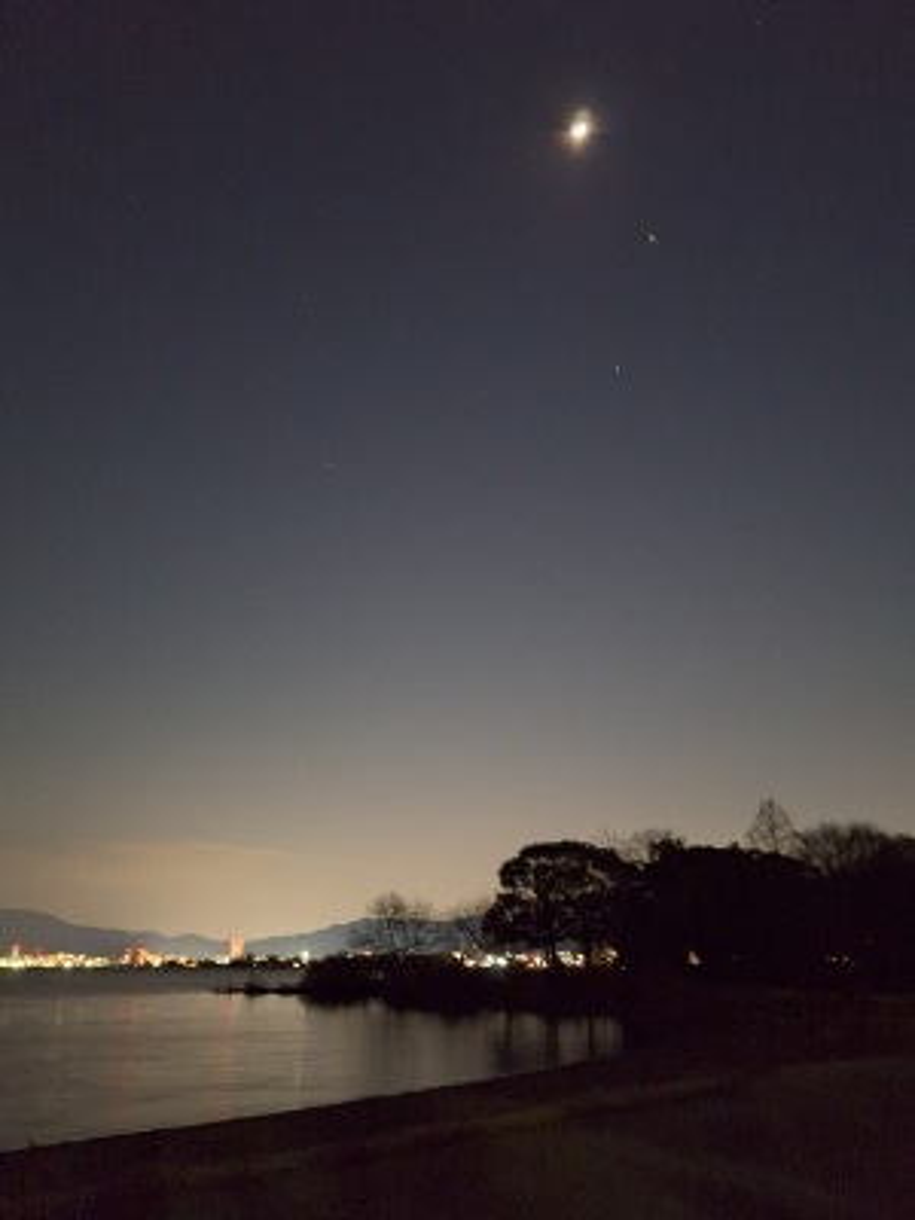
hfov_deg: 58.9
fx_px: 811
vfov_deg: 73.9
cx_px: 458
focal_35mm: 23
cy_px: 610
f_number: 1.8
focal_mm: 5.54
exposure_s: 1/4
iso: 2500
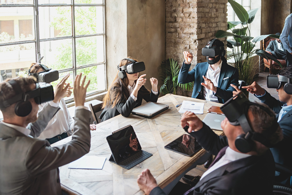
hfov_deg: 54.4
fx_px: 284
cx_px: 146
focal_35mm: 35
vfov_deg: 37.8
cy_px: 98
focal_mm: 35
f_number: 3.5
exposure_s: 1/200
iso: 500
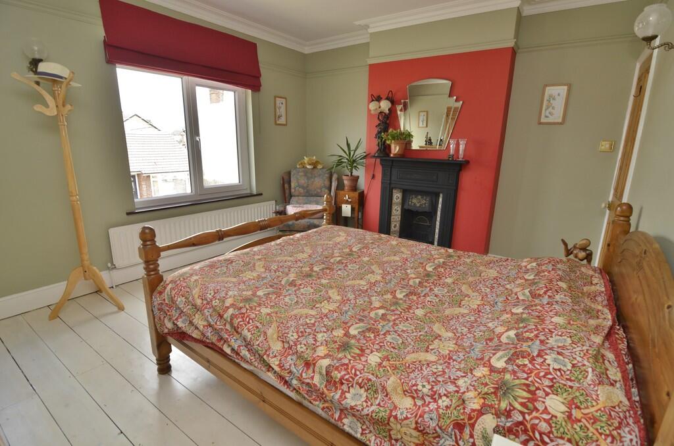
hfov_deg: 95.1
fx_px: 308
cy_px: 223
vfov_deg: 71.8
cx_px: 337
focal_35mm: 16
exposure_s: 1/60
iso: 400
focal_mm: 11
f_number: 5.6
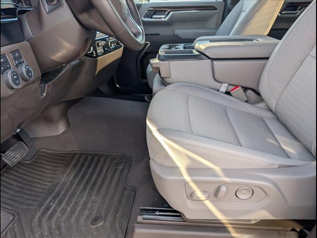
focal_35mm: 24
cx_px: 158
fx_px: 220
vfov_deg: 56.8
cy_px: 119
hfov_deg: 71.6
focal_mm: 6.9
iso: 89
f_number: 1.68
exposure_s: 1/417
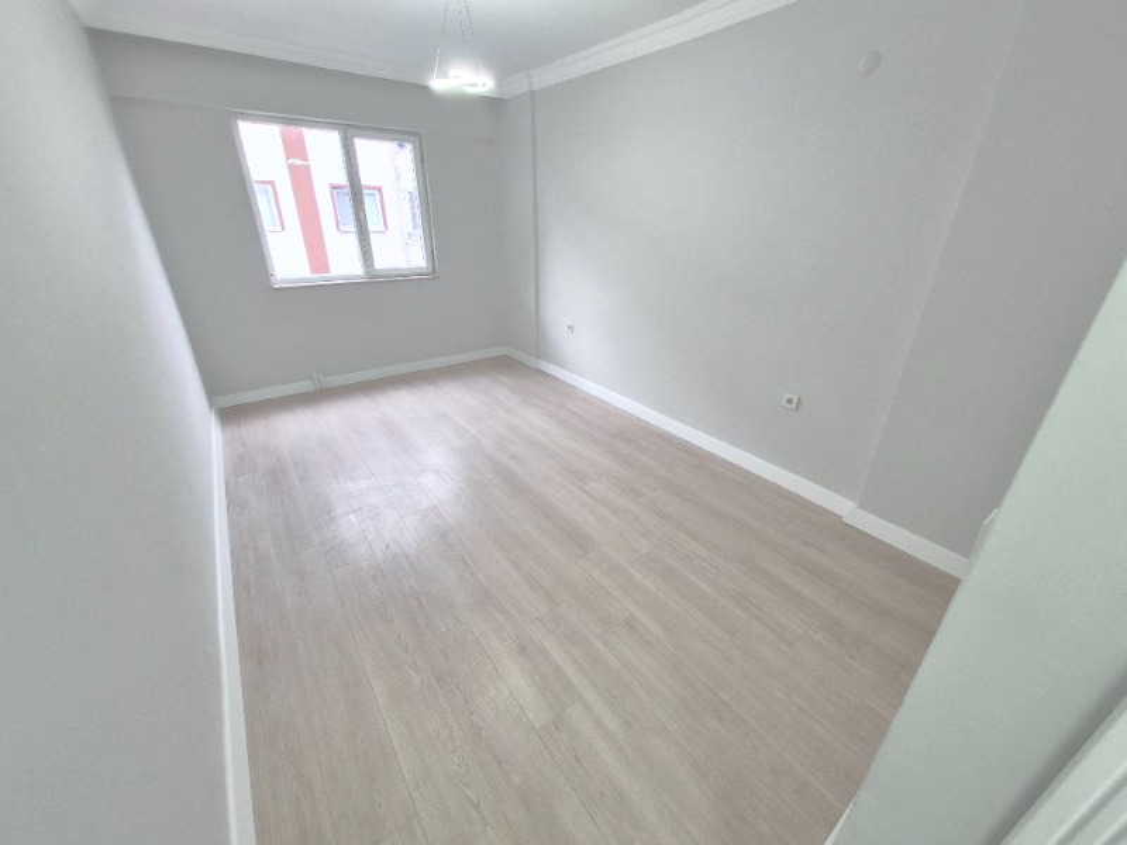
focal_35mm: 13
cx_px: 564
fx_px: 423
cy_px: 422
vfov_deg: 89.9
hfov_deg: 106.2
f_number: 2.2
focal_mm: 1.74
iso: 250
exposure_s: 1/50
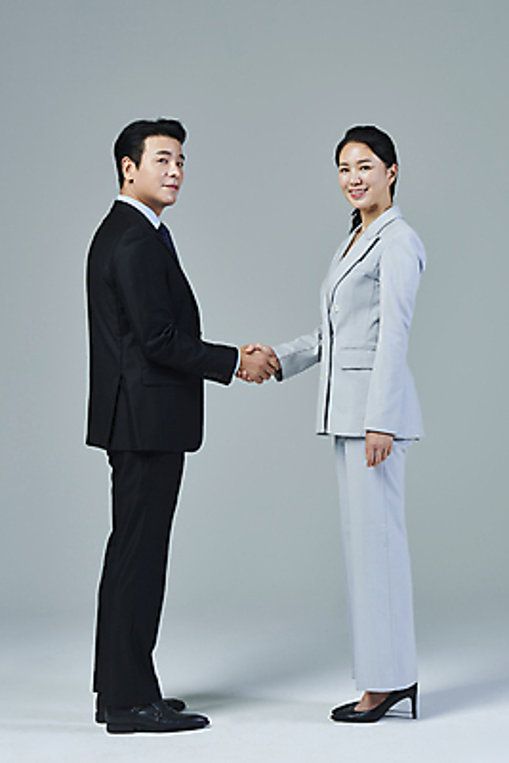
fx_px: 1483
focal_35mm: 70
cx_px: 254
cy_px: 382
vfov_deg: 28.8
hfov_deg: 19.5
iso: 100
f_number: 14
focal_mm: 70
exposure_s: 1/125
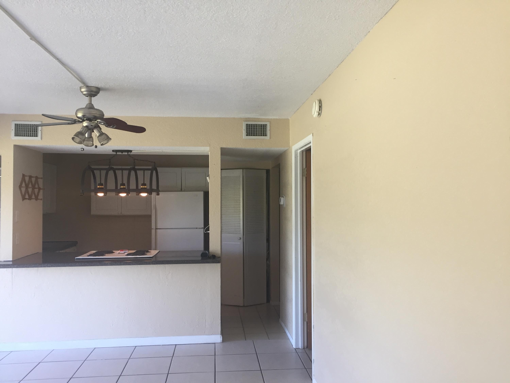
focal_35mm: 29
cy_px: 192
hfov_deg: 61.7
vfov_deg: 48.2
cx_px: 255
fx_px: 427
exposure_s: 1/40
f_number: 2.2
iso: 32
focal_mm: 4.15
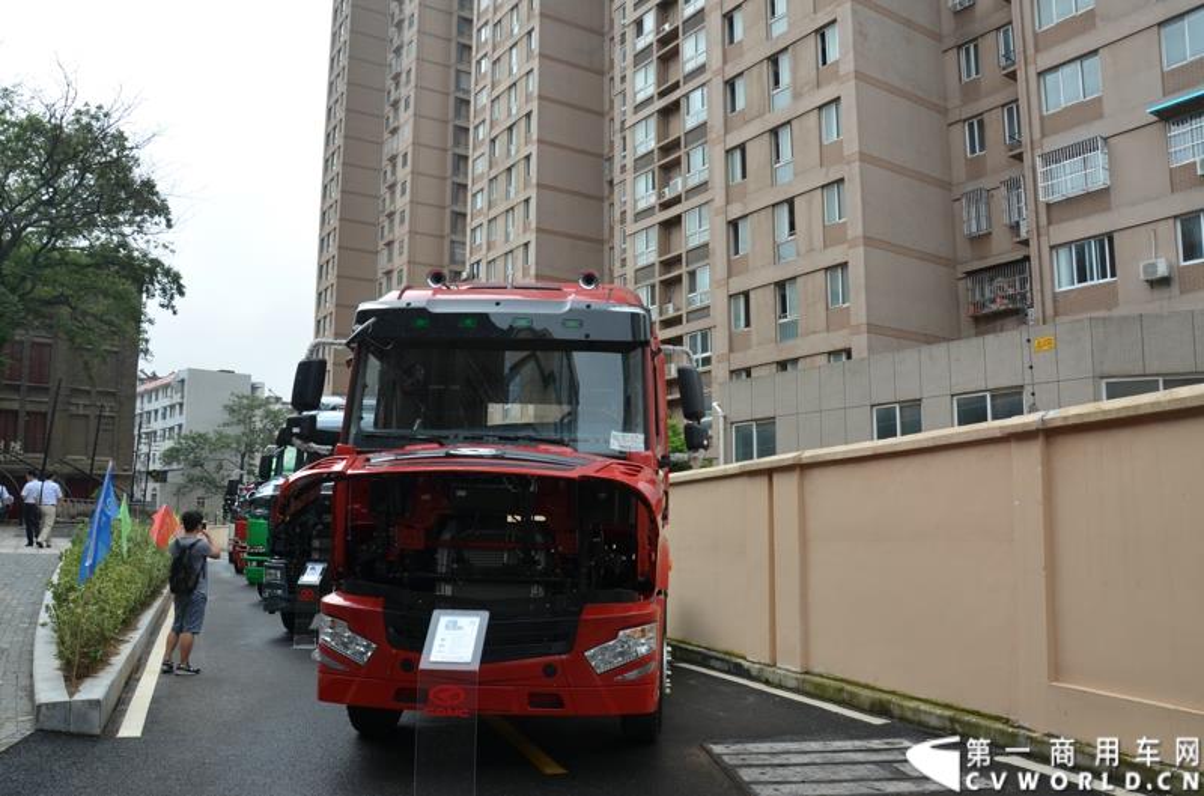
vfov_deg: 47.7
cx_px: 602
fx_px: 901
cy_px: 398
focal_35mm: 27
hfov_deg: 67.5
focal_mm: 18
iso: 180
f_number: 8
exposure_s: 1/250
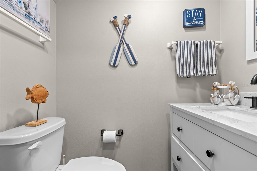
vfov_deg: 77.3
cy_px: 86
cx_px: 128
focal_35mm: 15
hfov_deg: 100.4
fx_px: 107
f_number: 7.1
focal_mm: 10
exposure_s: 1/2
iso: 100
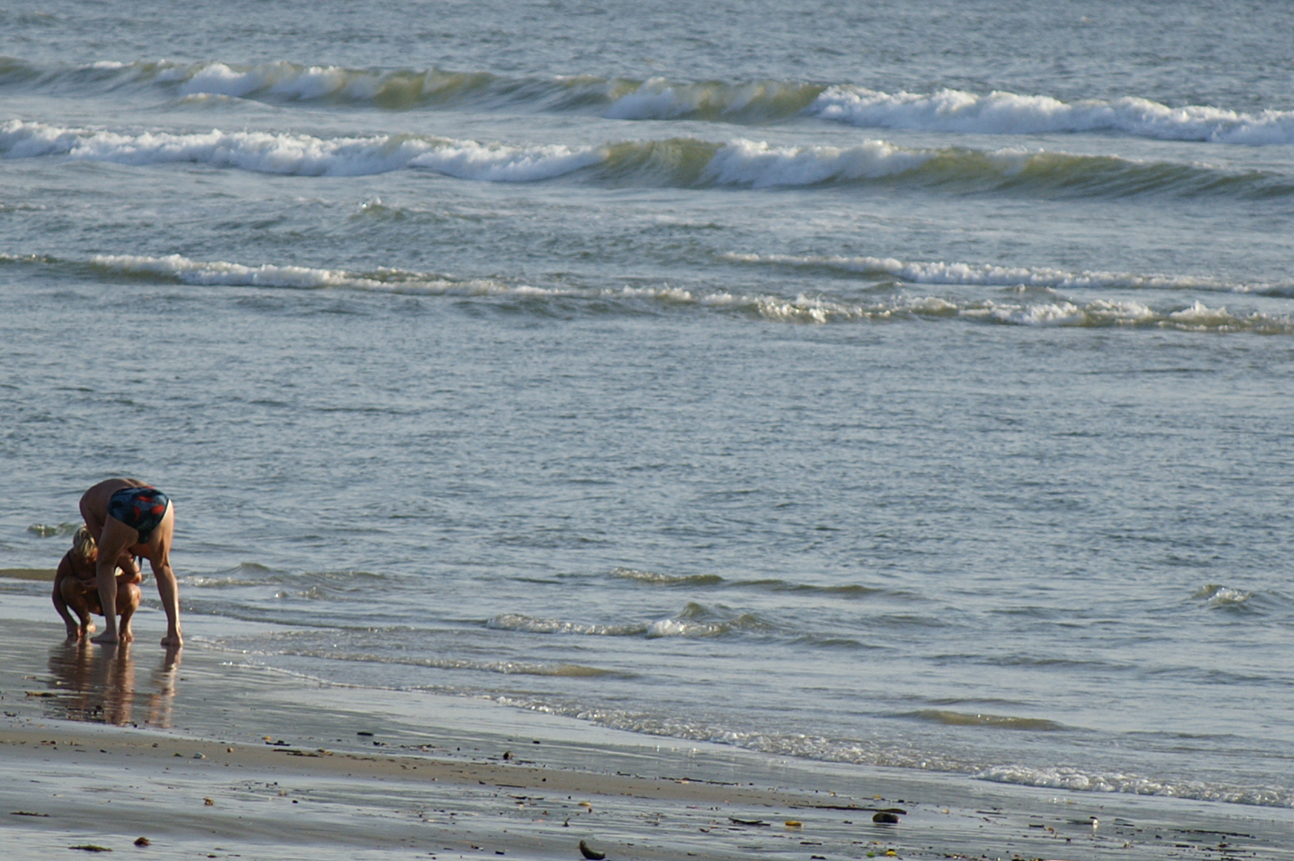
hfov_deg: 2.6
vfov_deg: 1.7
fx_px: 28837
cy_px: 303
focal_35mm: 803
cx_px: 642
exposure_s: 1/1000
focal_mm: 300
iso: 200
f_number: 6.3
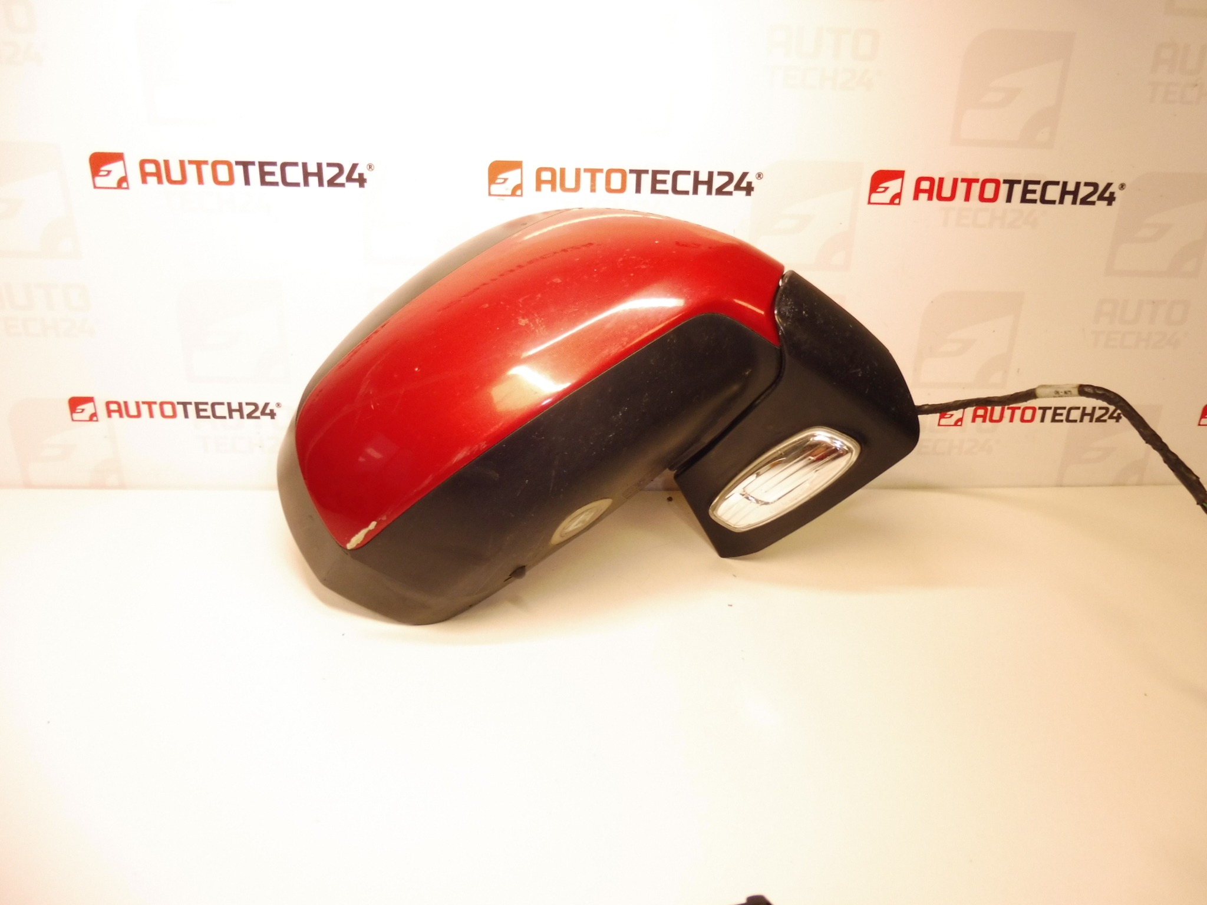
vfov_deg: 54.9
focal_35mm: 25
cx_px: 604
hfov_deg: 69.4
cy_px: 452
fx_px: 872
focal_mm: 4.4
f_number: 3.5
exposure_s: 1/60
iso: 200
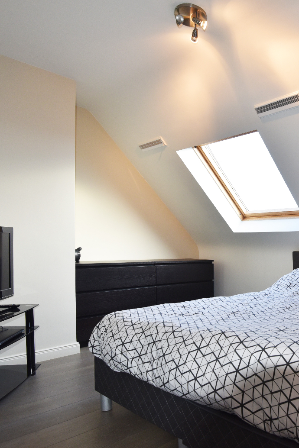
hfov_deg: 45.0
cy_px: 232
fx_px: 311
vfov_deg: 71.5
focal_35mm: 25
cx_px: 285
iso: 800
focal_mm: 16
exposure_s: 1/125
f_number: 5.6
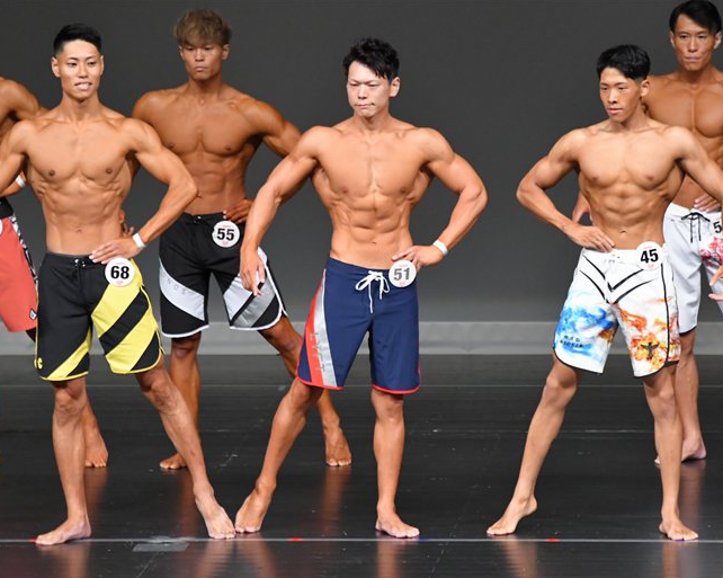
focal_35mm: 391
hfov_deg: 5.0
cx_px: 424
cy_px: 290
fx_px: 8363
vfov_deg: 4.0
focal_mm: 230
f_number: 5.6
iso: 4000
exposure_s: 1/400
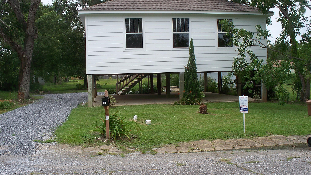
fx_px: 330
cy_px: 76
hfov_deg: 50.5
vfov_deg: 29.7
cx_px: 158
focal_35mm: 40
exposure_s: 1/250
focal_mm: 7.54
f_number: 5
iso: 80
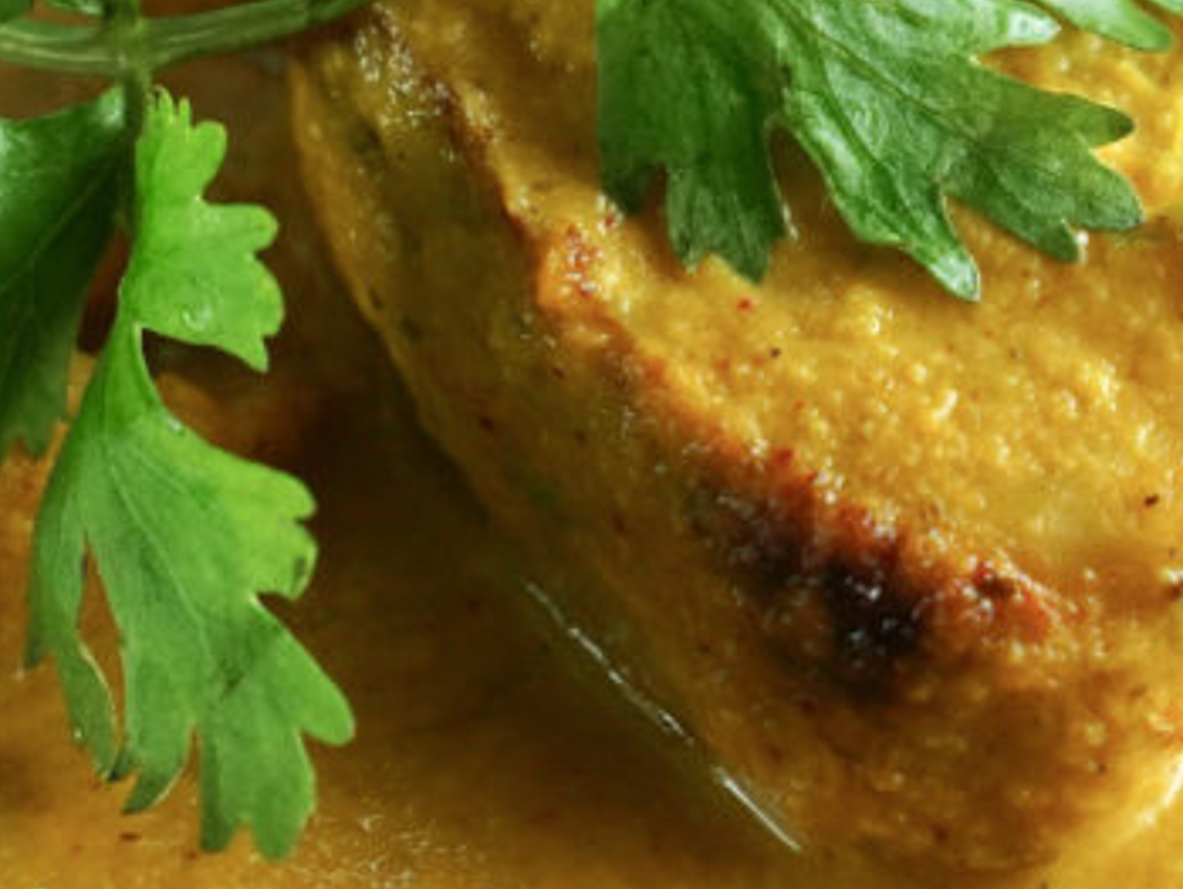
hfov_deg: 7.9
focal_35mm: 250
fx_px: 8550
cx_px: 987
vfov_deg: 5.9
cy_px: 120
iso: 2500
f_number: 8
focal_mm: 70
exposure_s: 1/125
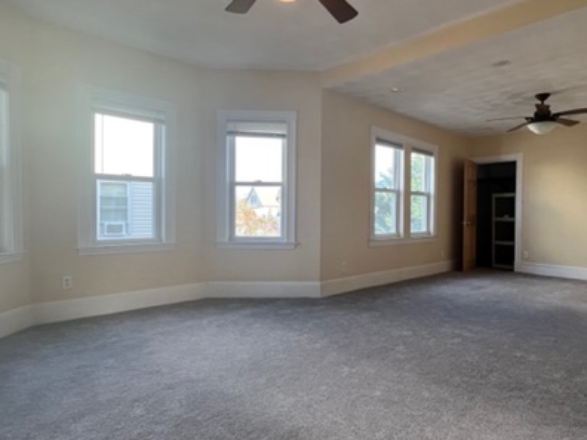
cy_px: 219
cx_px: 335
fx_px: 356
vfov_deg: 63.4
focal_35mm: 21
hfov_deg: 78.5
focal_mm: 1.57
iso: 80
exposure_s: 1/122
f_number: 1.8
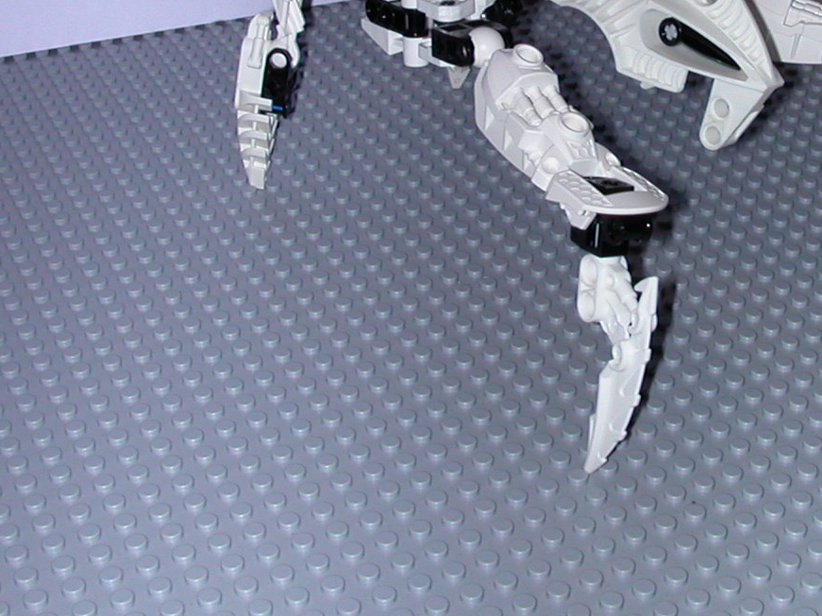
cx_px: 653
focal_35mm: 68
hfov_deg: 28.0
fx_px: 1615
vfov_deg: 21.2
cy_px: 87
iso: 100
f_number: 4.5
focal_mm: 5.6
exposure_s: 1/59.9
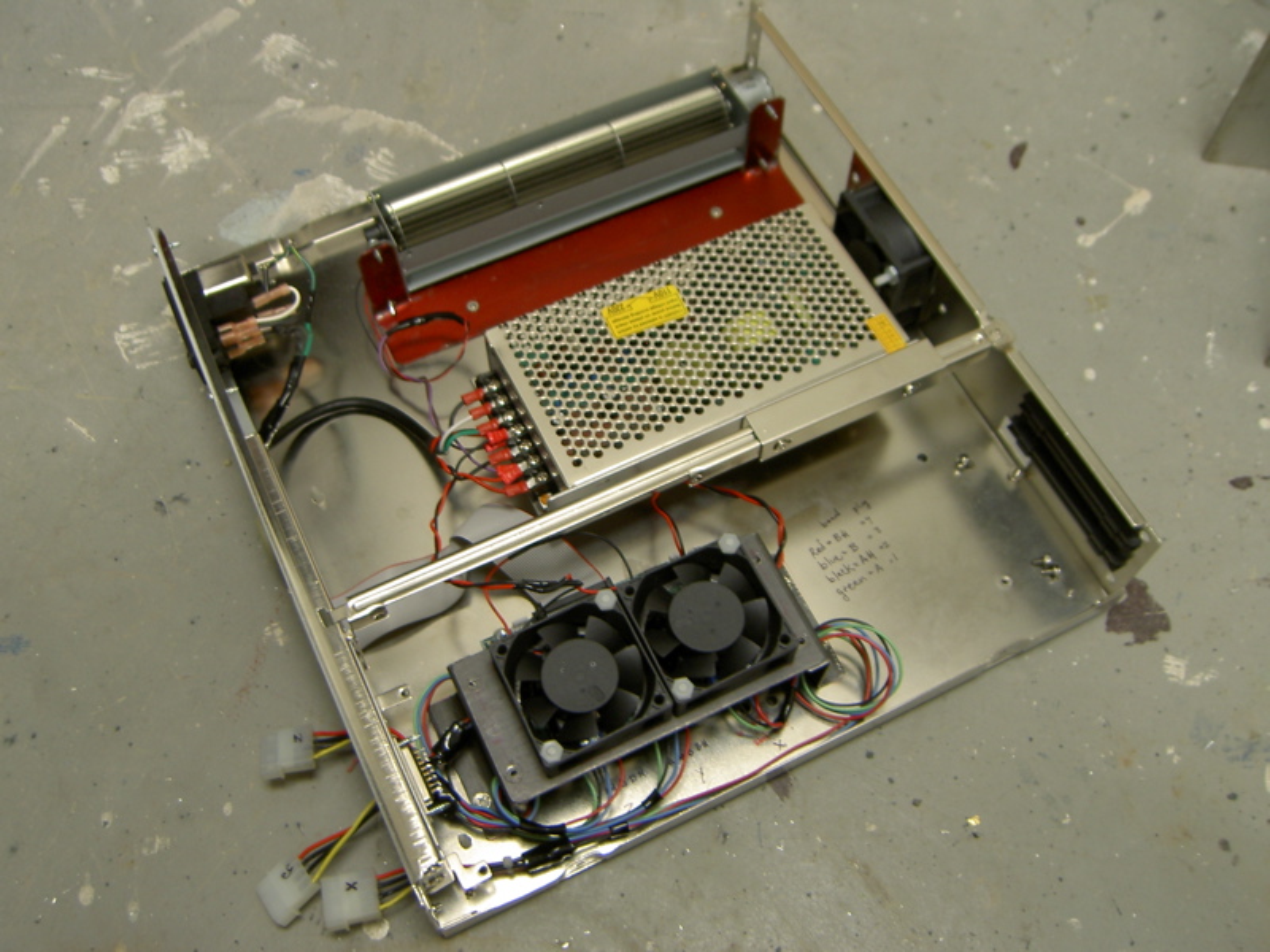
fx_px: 1247
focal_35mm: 34
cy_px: 476
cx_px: 635
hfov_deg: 54.0
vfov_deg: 41.8
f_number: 2.8
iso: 50
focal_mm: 5.6
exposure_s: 1/10
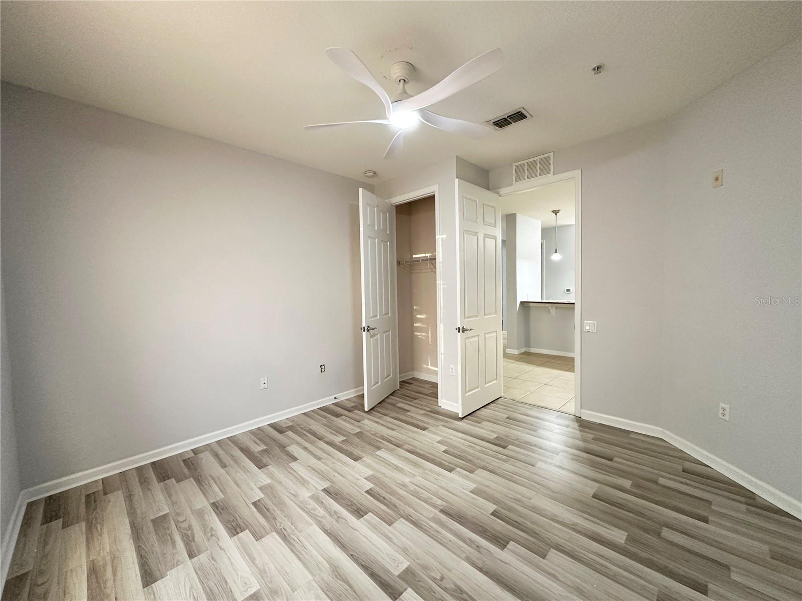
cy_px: 300
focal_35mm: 14
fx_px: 324
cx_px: 401
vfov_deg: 85.7
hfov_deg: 102.1
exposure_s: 1/60
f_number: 2.2
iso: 250
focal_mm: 2.22
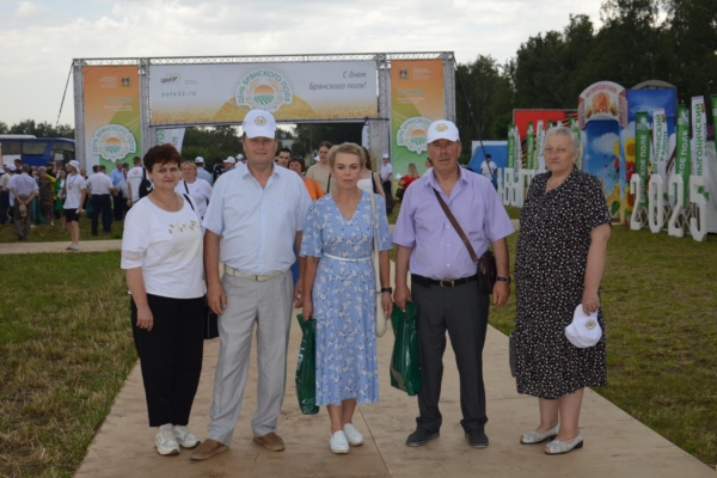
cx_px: 358
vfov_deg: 31.9
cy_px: 239
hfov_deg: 46.4
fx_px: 836
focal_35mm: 42
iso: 100
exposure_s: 1/200
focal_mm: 28
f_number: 4
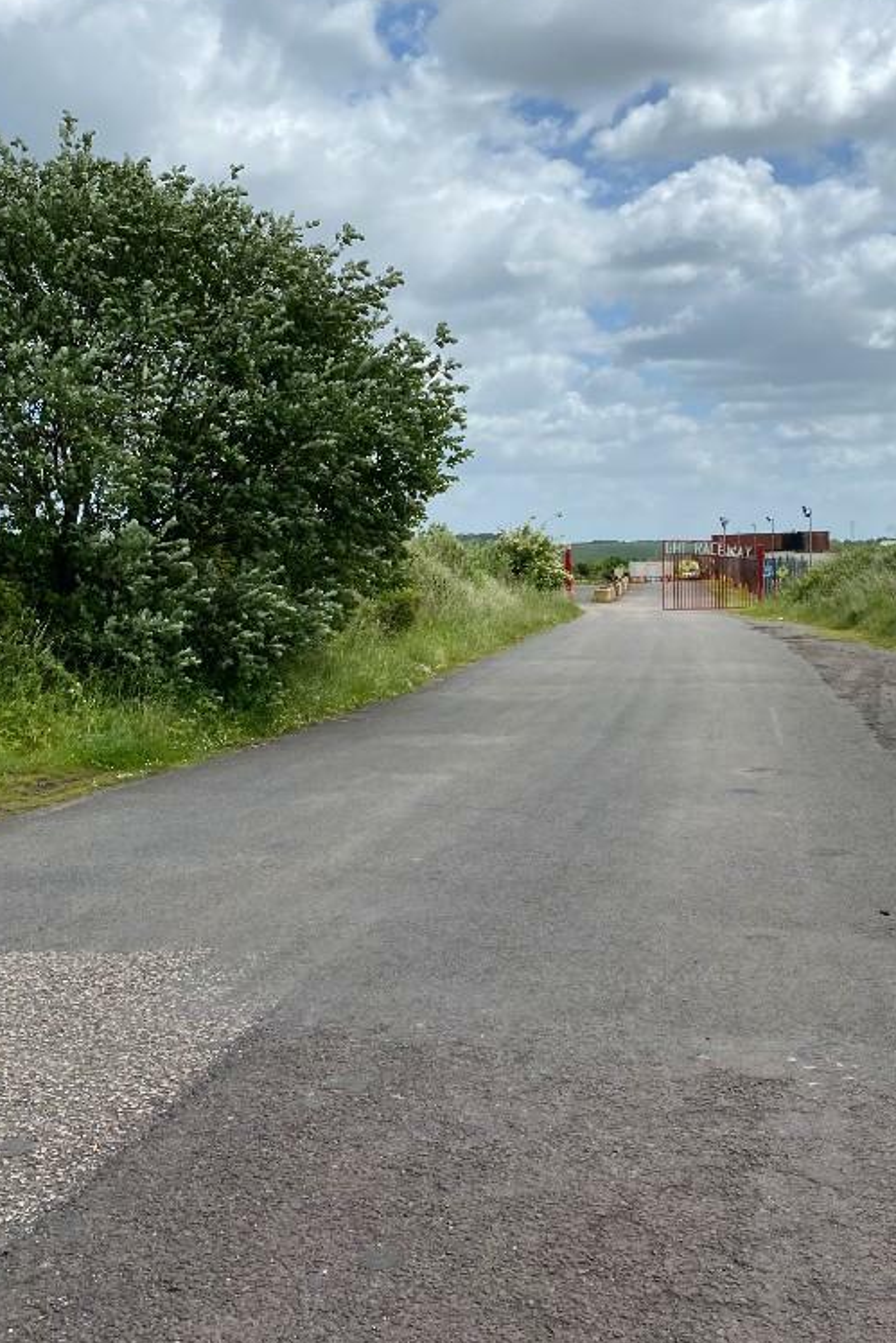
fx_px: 1381
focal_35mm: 37
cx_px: 467
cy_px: 664
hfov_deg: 36.0
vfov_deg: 51.9
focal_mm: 4.25
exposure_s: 1/3401
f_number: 1.8
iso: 32
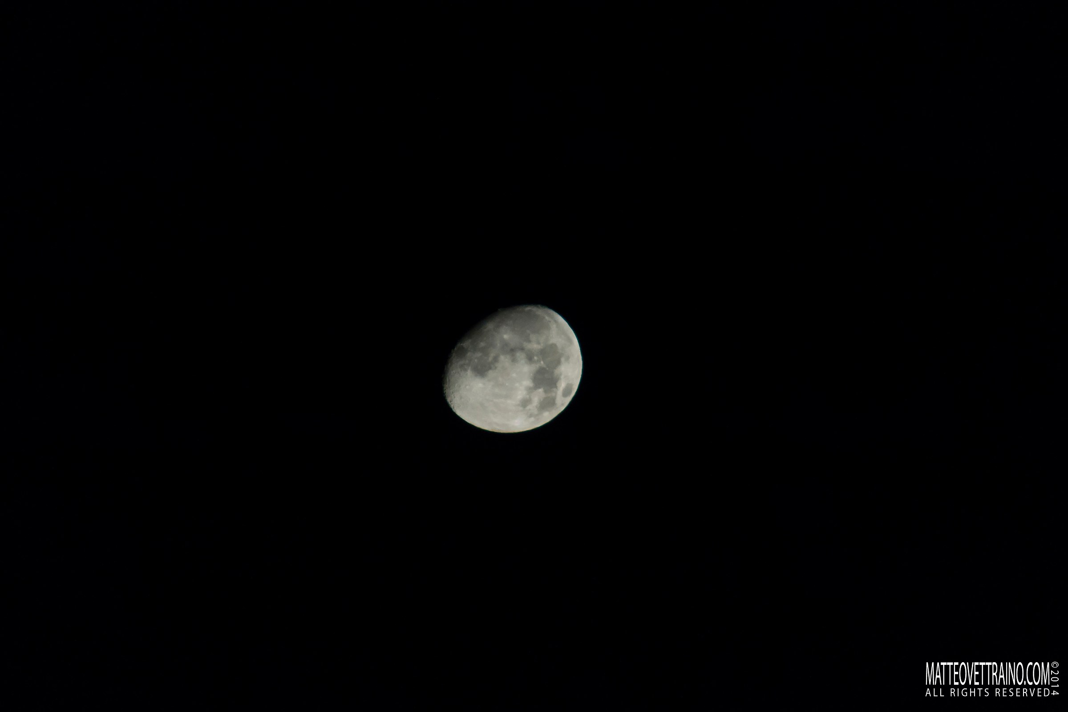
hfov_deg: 6.9
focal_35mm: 300
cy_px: 356
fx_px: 8899
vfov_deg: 4.6
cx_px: 534
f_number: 5.6
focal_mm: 200
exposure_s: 1/500
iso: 3200
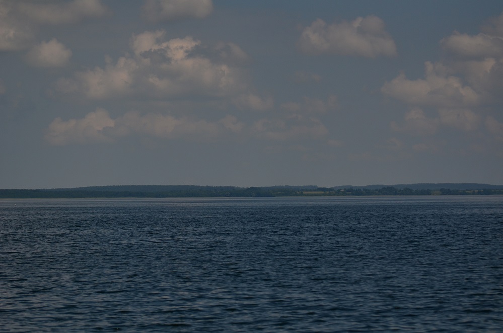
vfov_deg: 10.6
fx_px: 1798
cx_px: 252
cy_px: 166
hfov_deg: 15.9
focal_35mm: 129
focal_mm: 86
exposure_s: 1/8000
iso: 250
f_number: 4.5
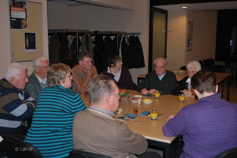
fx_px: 237
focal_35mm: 36
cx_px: 118
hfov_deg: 53.1
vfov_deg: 36.9
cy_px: 79
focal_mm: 24
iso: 200
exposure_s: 1/60
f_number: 4.2
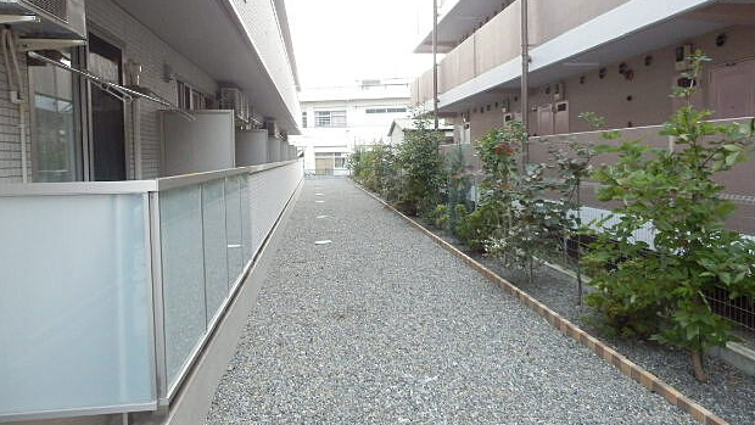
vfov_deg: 42.8
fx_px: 541
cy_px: 180
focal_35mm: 27
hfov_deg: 69.8
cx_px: 374
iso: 640
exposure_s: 1/30
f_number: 3
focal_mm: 4.2
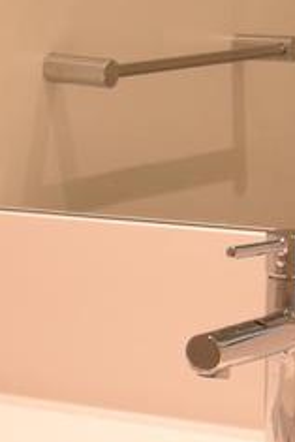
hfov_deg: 6.8
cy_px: 51
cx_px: -287
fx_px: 2405
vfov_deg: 10.4
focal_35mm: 196
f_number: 5.6
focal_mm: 20
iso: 200
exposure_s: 1/25
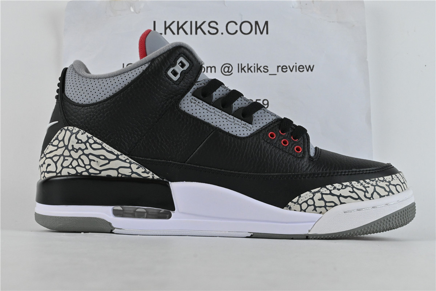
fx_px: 672
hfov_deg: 35.9
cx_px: 218
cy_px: 146
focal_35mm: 56
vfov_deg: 24.4
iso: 1600
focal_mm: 37
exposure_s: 1/125
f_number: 11
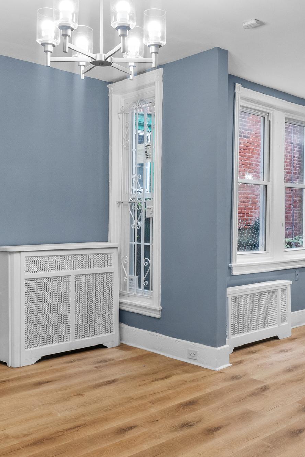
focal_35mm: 37
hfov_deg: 35.9
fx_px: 470
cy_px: 227
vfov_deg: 51.9
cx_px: 176
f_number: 8
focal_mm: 16
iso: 800
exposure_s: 1/5
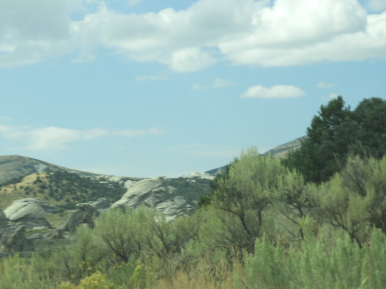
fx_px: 1505
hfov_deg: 14.6
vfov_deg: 11.0
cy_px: 144
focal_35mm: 135
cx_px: 193
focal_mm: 24.2
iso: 100
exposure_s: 1/400
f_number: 5
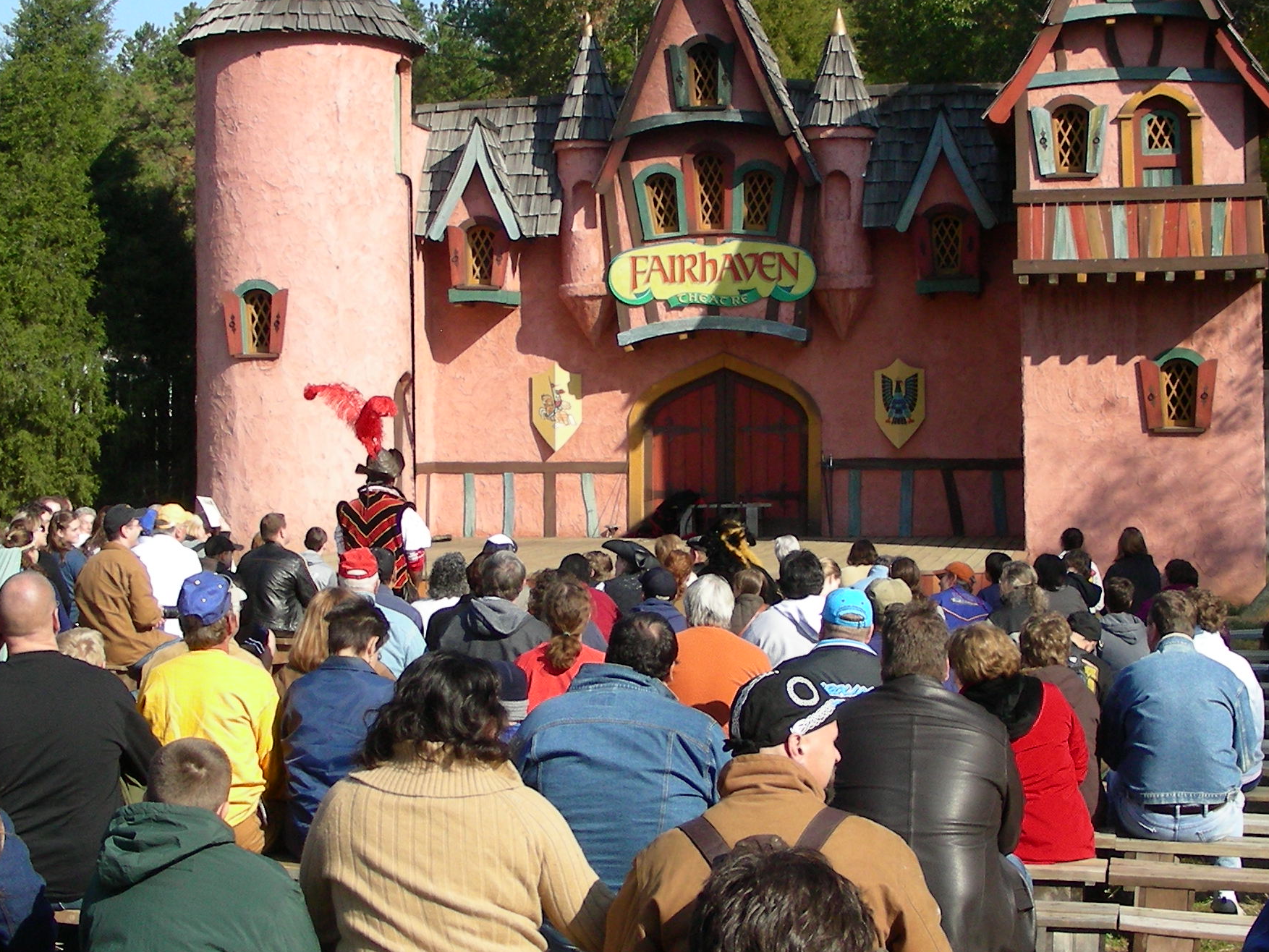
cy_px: 423
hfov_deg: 31.6
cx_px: 756
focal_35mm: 61
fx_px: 2237
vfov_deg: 24.0
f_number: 4
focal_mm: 6.3
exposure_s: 1/455
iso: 50
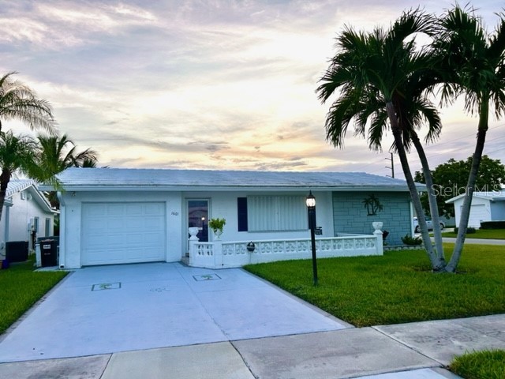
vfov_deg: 53.1
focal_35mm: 26
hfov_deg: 67.3
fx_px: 379
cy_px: 190
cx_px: 252
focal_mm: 5.7
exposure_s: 1/461
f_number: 1.5
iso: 50
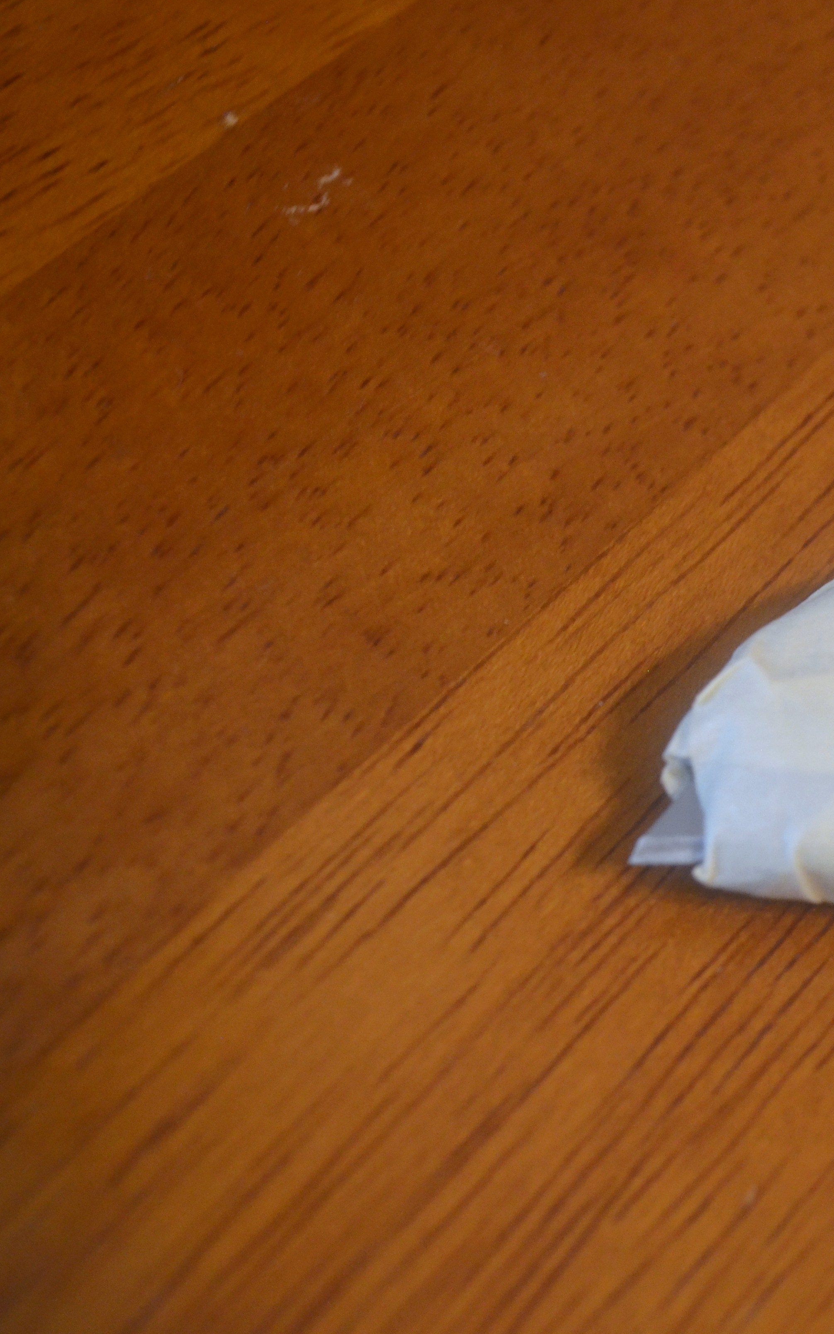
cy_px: 665
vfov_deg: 29.4
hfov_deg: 17.7
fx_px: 2545
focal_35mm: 70
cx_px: 1014
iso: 1400
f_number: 4.5
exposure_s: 1/30
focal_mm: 30
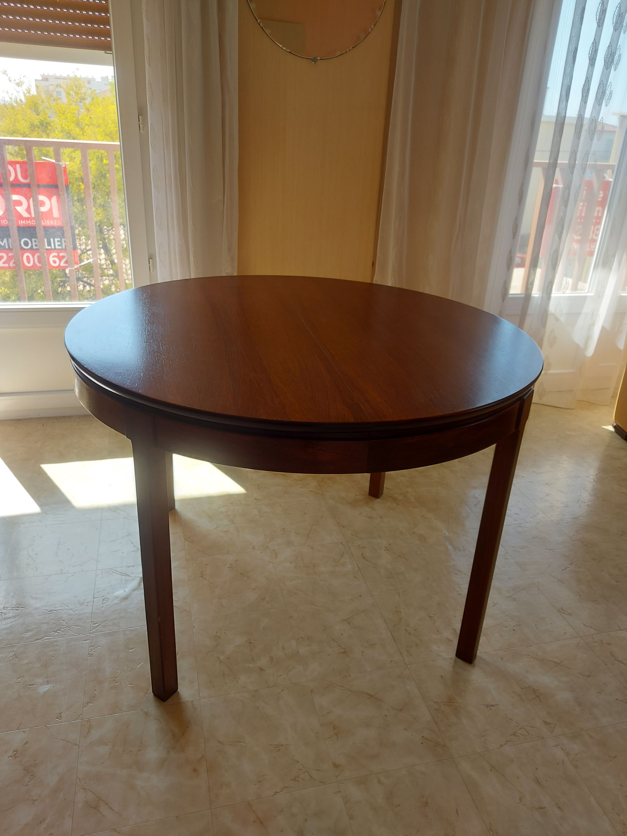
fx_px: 580
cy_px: 418
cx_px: 314
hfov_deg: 56.8
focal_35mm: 24
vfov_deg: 71.6
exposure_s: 1/100
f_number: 1.8
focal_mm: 5.23
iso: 40
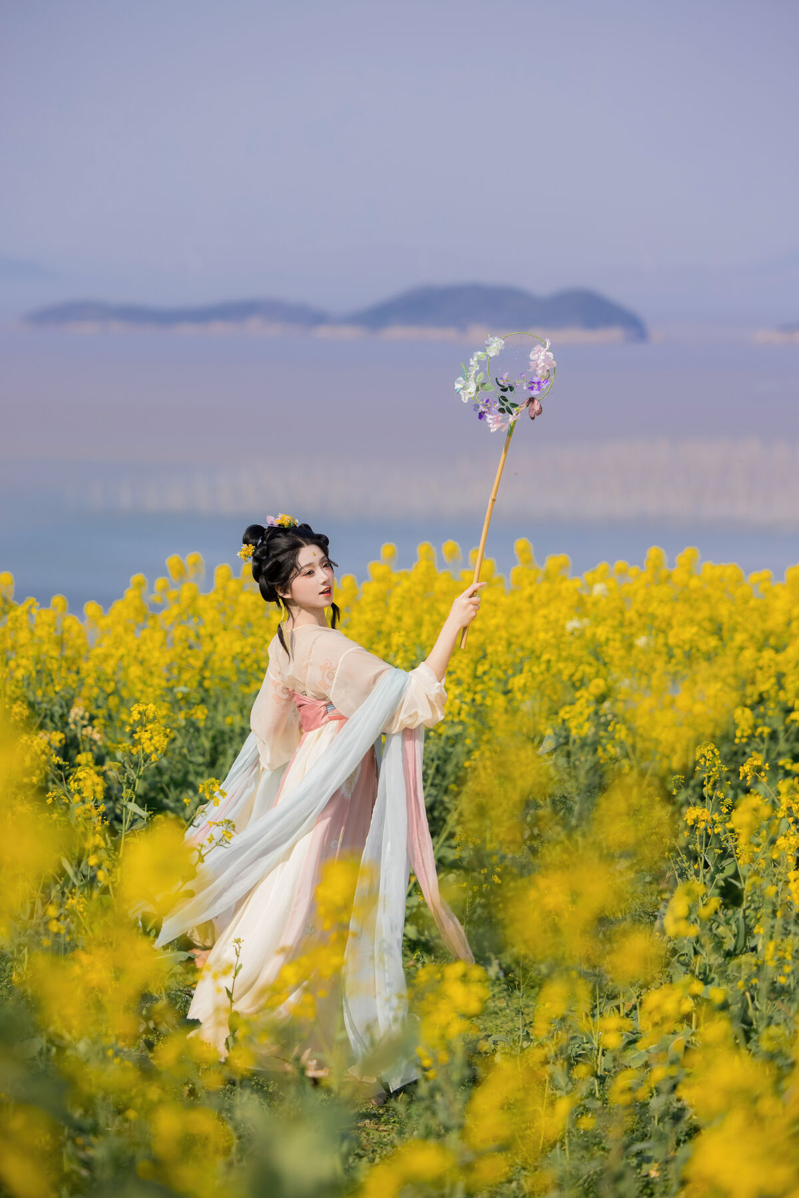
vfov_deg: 17.9
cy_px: 599
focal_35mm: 114
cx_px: 400
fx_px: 3793
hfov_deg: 12.0
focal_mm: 115
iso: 100
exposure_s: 1/1600
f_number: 2.8
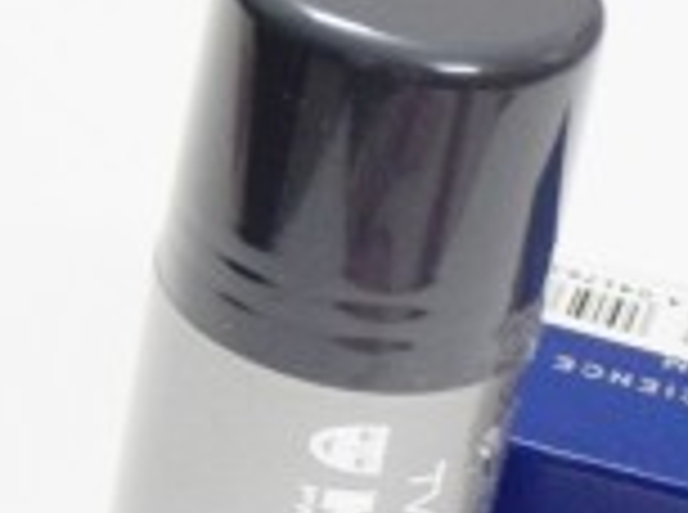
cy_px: 436
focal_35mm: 158
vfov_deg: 9.3
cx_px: 710
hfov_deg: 12.4
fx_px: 3133
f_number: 4.1
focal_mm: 12.3
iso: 400
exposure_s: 1/10
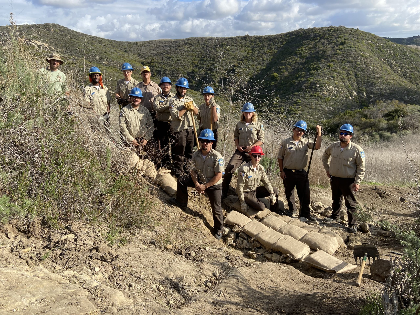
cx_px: 210
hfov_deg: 67.3
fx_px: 315
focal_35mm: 26
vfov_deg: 53.1
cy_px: 158
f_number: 1.8
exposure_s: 1/1812
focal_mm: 4.25
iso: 32
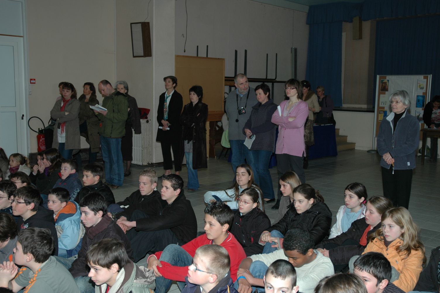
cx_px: 220
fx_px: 495
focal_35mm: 40
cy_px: 146
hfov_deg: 48.0
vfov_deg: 33.0
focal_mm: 27
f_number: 4
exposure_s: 1/60
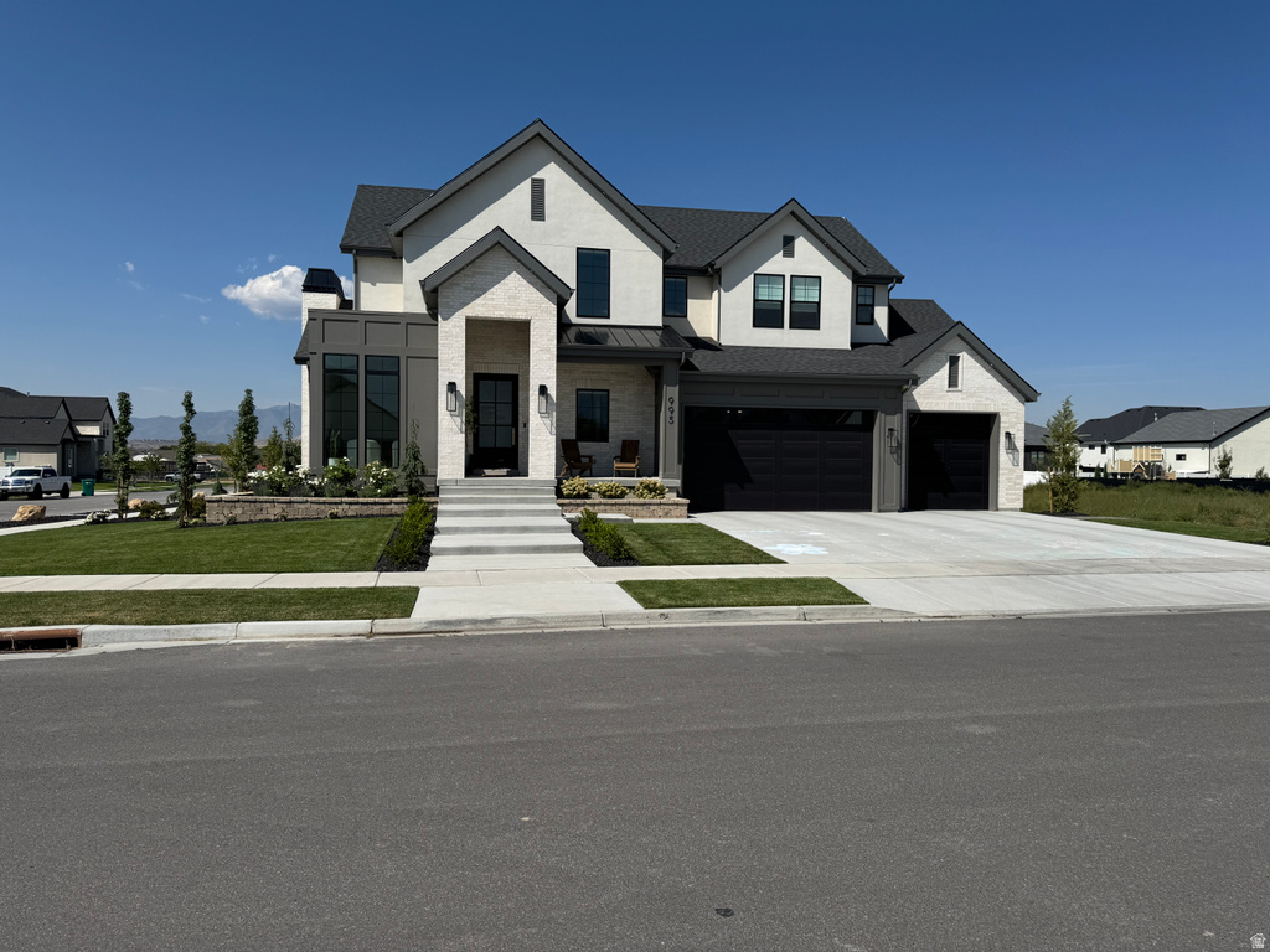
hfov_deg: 71.6
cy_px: 476
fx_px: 881
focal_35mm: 24
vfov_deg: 56.8
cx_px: 635
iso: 80
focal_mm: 6.76
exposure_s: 1/7937
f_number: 1.78
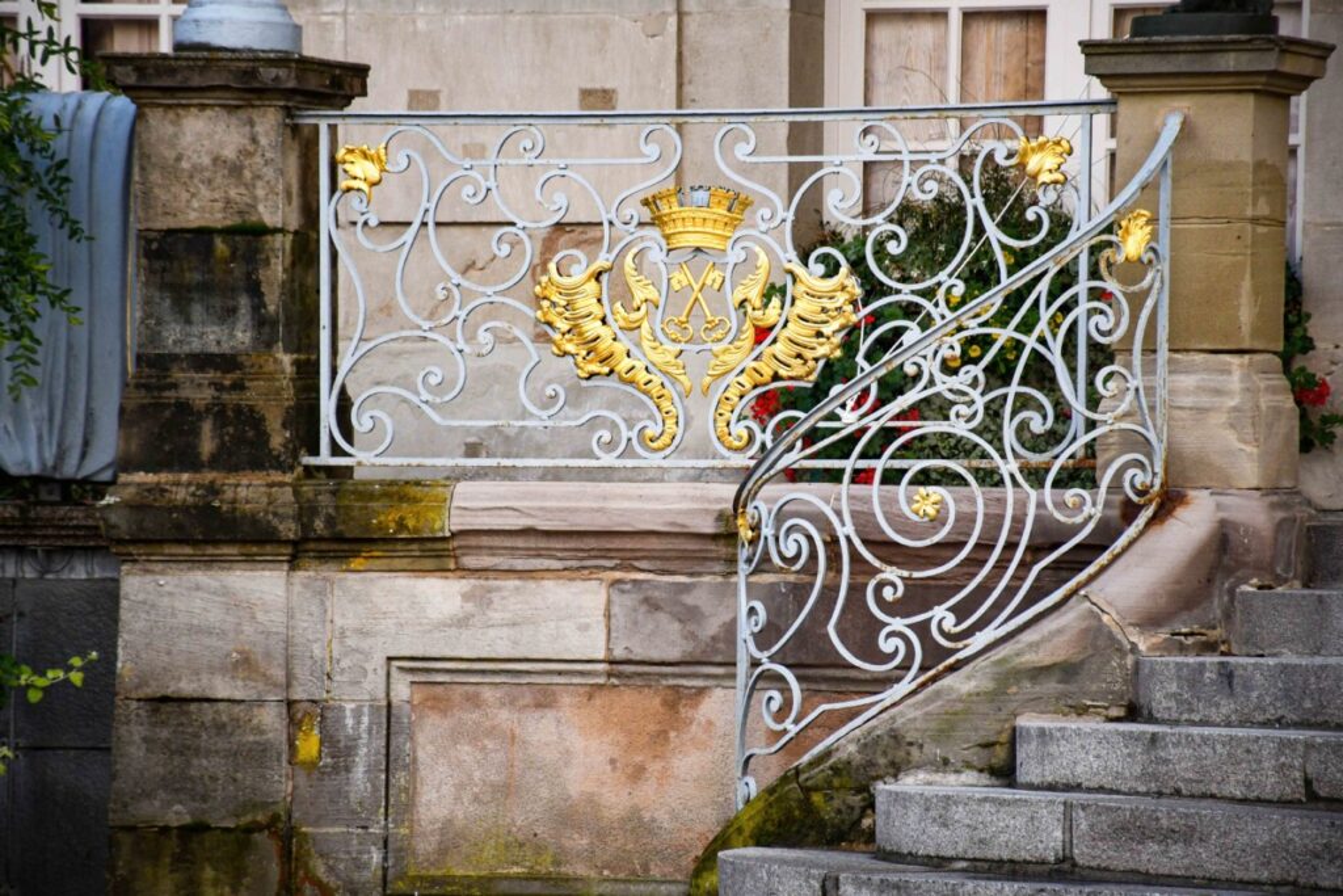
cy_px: 448
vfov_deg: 6.5
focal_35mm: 210
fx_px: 7835
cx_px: 672
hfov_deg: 9.8
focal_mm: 140
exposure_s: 1/500
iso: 720
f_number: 5.6
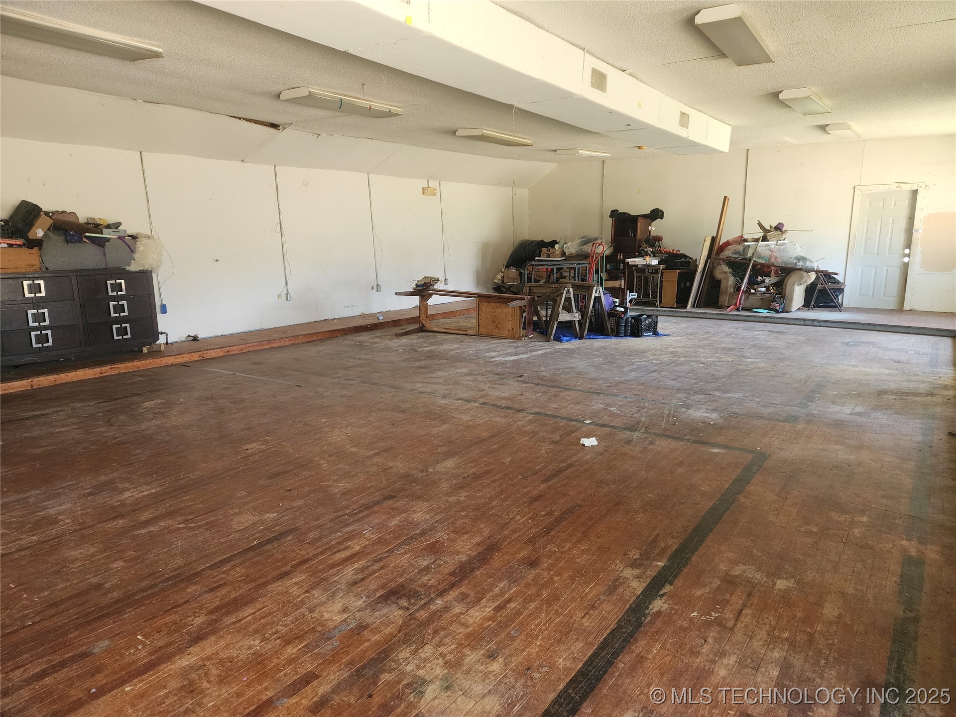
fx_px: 635
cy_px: 358
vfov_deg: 58.9
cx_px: 478
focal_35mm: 23
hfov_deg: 73.9
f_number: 1.8
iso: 500
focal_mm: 6.4
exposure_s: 1/120
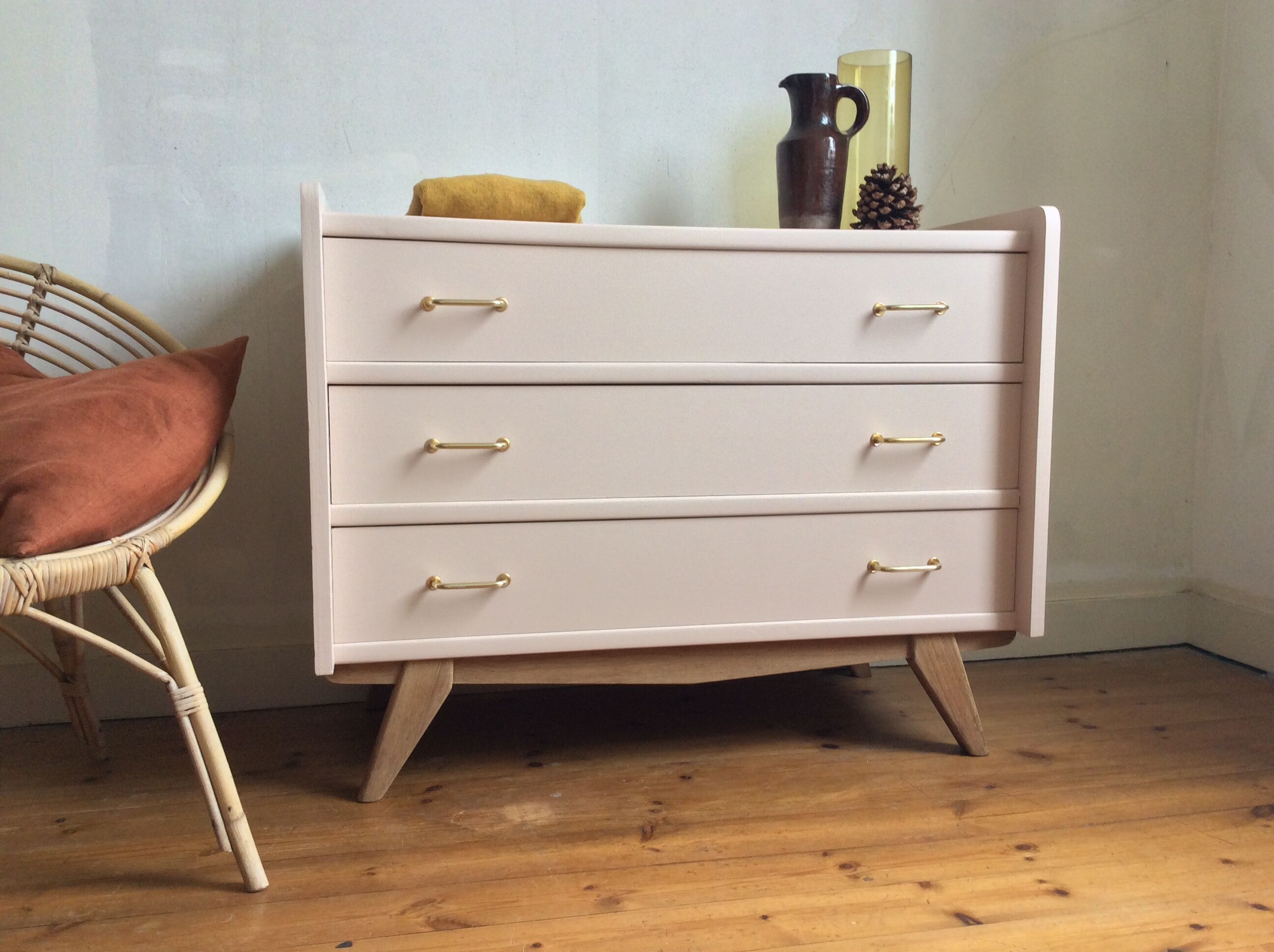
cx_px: 637
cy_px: 476
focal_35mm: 32
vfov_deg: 44.1
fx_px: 1176
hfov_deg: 56.9
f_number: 2.4
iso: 40
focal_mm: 3.3
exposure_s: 1/33
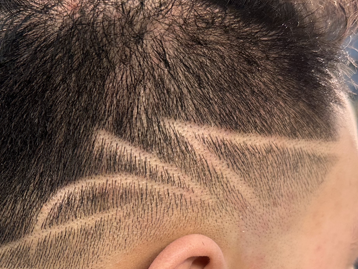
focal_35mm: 53
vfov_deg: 26.9
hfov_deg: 35.4
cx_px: 91
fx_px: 548
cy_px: 224
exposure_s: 1/120
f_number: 1.78
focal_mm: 6.86
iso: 200
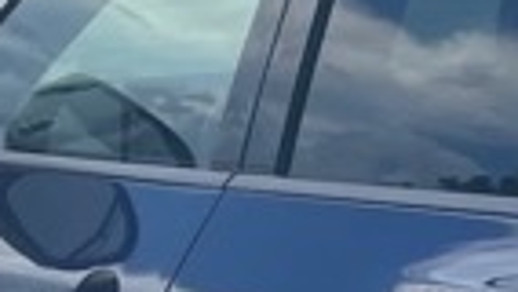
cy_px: 540
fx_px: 2803
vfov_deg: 5.8
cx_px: 1226
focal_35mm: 204
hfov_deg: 9.4
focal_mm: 4.2
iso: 32
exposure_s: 1/2959
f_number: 1.6
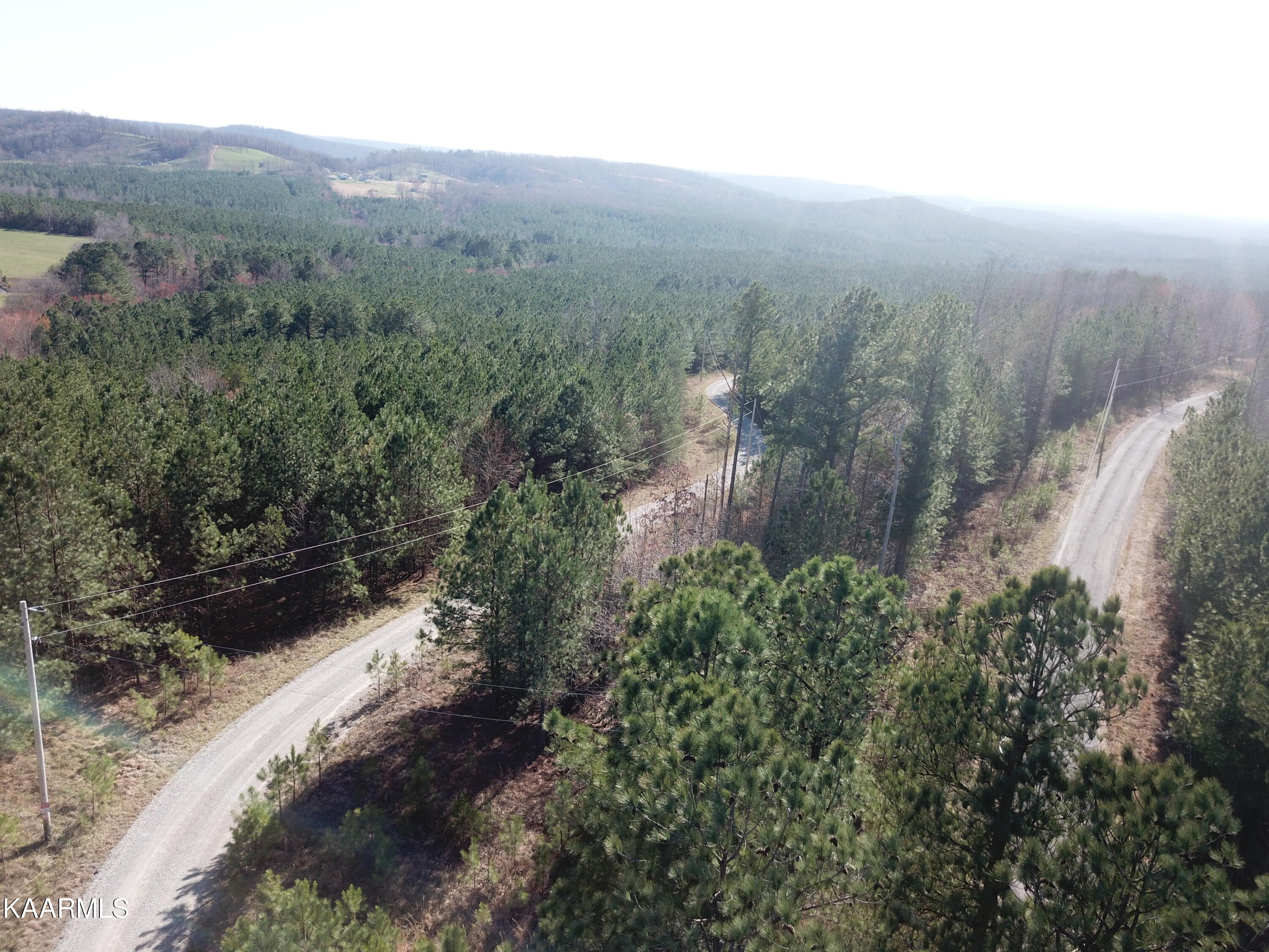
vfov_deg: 53.1
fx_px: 953
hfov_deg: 67.3
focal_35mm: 26
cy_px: 476
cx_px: 634
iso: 100
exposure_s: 1/603
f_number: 2.2
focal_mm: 4.73
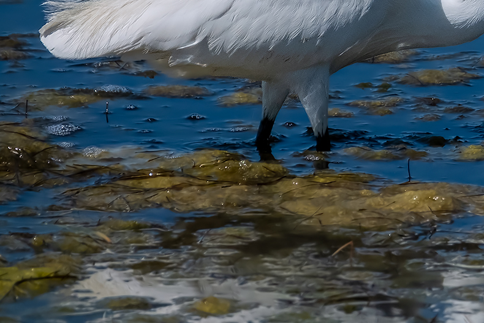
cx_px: 542
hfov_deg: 1.1
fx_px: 24512
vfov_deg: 0.8
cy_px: -107
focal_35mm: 1823
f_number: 5.6
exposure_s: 1/5800
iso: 400
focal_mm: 400
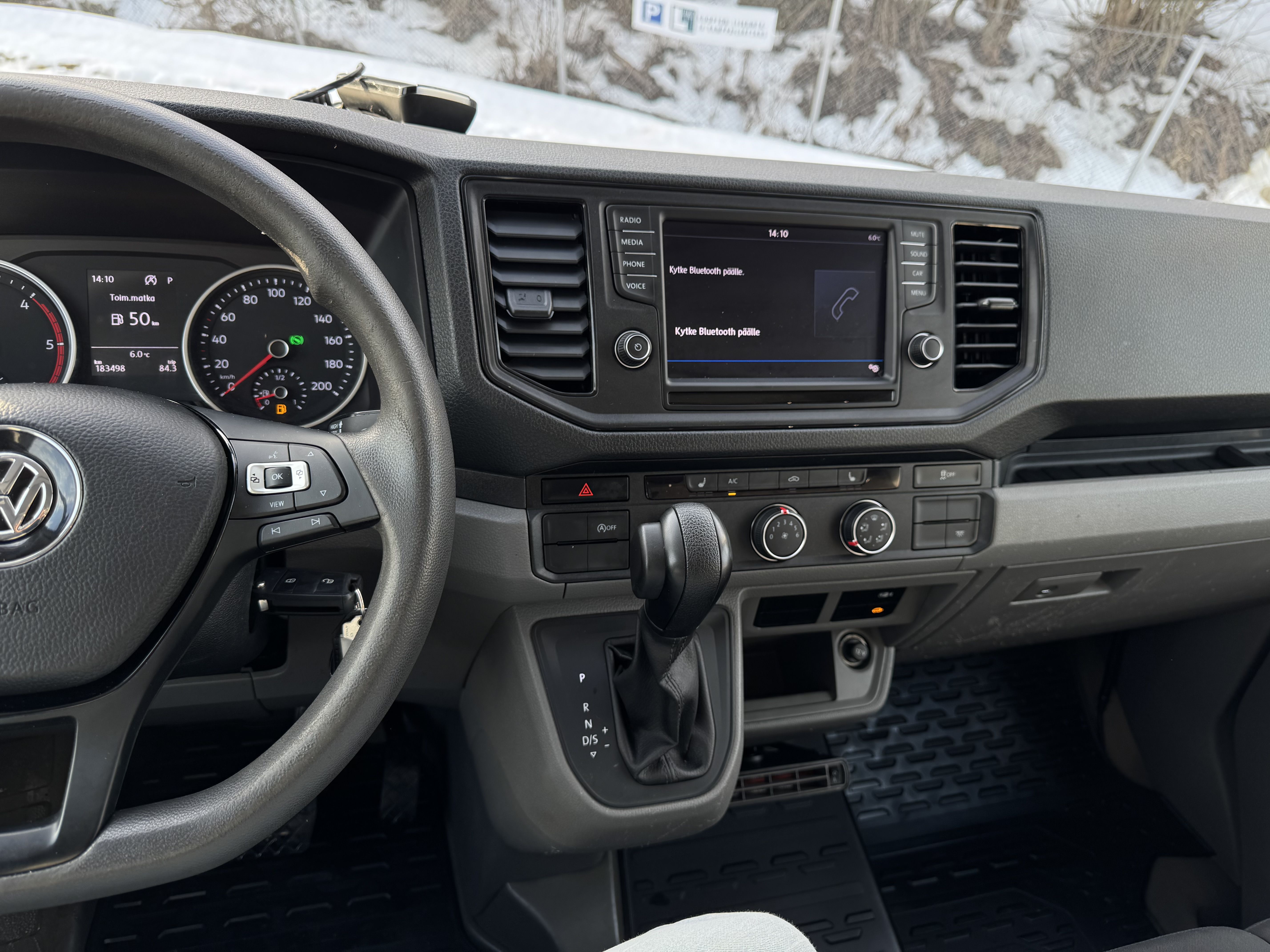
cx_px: 635
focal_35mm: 24
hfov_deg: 71.6
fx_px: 881
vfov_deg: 56.8
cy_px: 476
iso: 80
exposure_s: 1/172
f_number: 1.78
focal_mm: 6.76
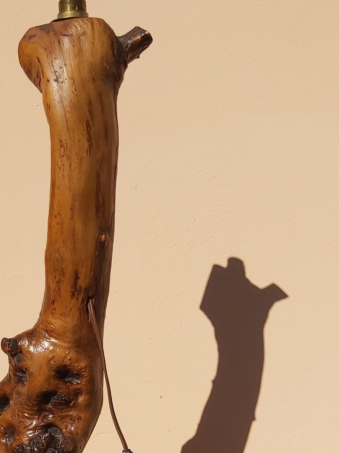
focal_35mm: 54
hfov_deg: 26.8
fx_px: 705
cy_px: 426
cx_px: 95
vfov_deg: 33.3
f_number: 1.7
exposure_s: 1/5197
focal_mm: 3.92
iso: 64
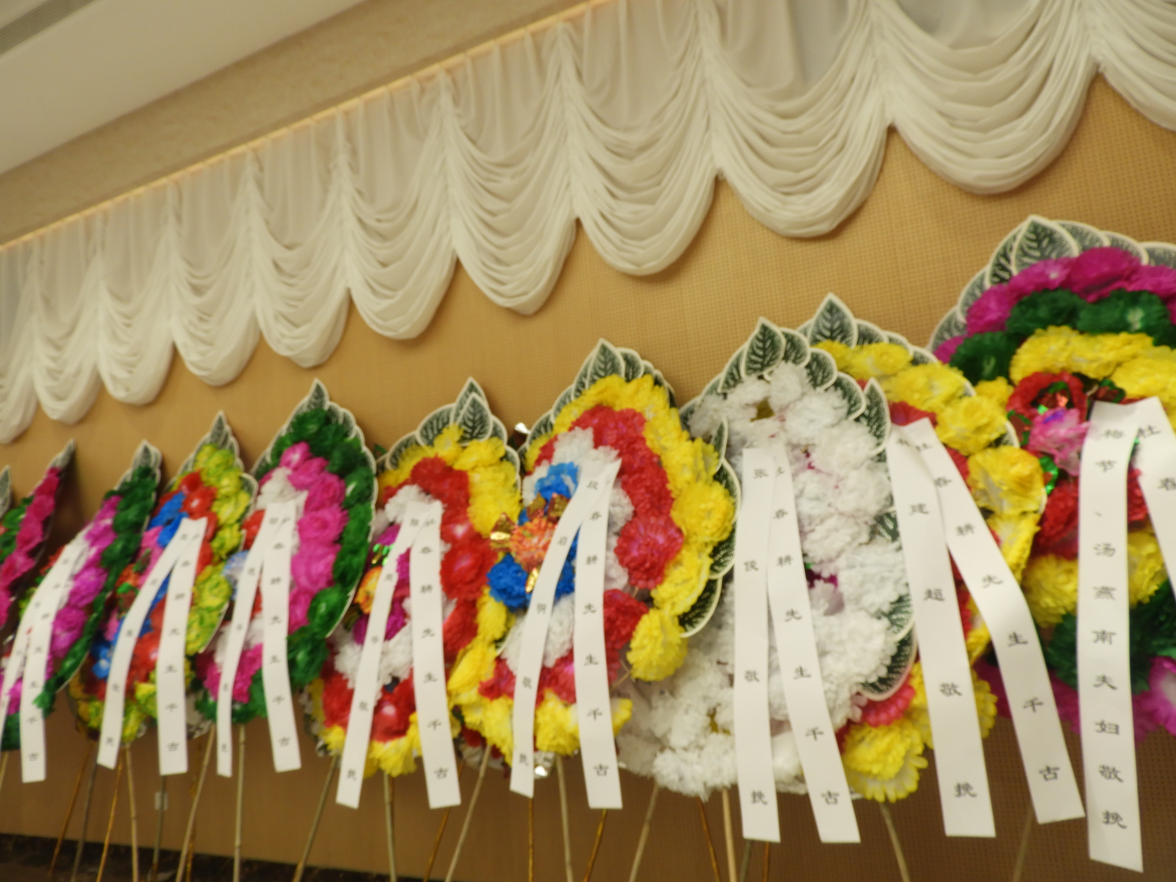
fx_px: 815
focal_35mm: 24
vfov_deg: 56.8
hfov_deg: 71.6
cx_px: 588
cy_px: 441
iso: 100
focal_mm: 4.3
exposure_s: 1/50
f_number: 3.3
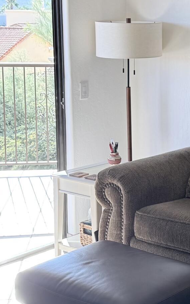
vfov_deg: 24.6
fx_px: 696
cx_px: 199
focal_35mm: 84
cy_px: 138
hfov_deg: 15.2
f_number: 1.78
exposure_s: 1/410
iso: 100
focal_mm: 6.76
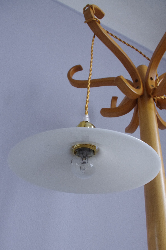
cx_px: 83
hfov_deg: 47.8
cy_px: 125
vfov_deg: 67.4
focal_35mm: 27
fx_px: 187
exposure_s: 1/10
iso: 800
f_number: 8
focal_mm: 18
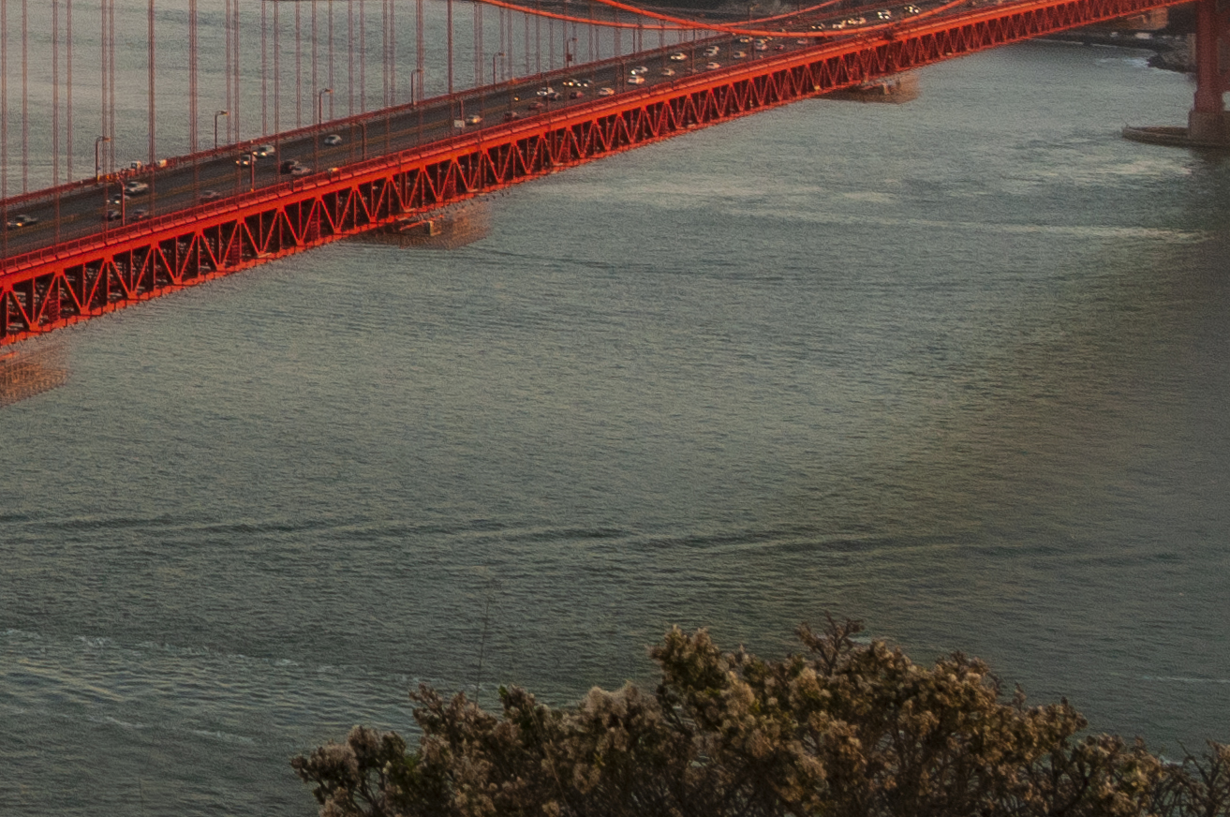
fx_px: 3344
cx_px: -524
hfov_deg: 18.8
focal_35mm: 98
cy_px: -476
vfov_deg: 13.0
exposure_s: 1/30
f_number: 11
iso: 200
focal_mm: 20
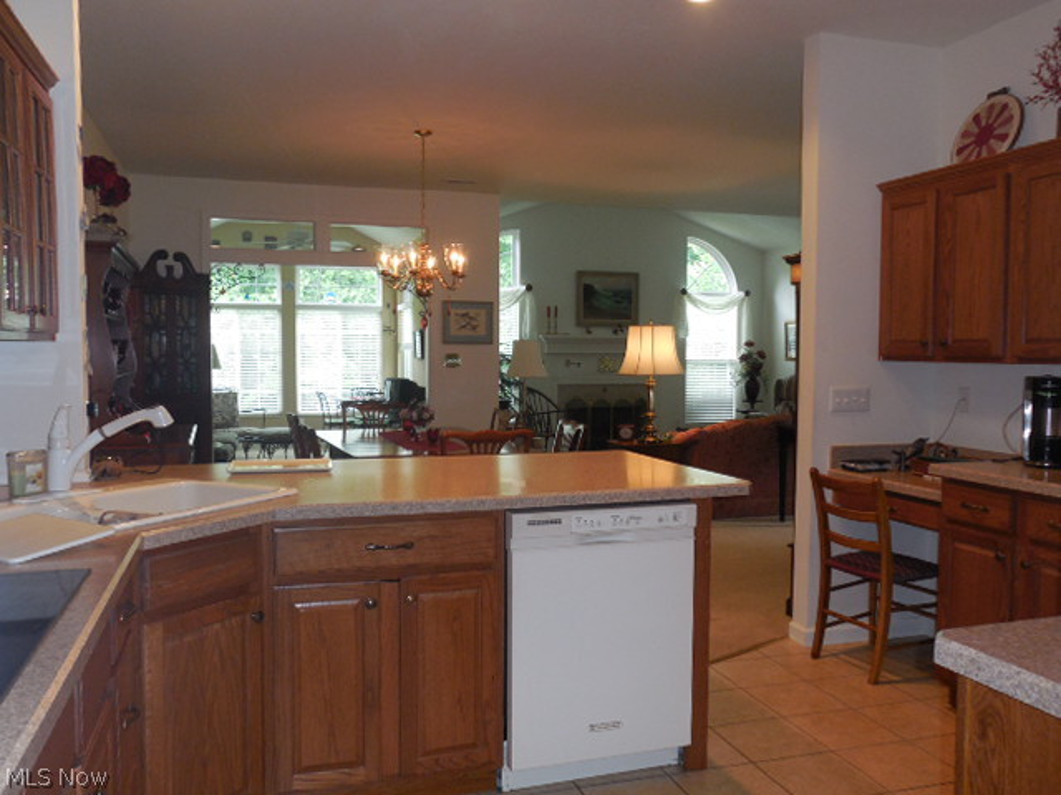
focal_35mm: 30
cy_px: 398
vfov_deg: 46.8
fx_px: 920
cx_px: 530
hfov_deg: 60.0
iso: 250
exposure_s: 1/25
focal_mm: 5.3
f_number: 3.8
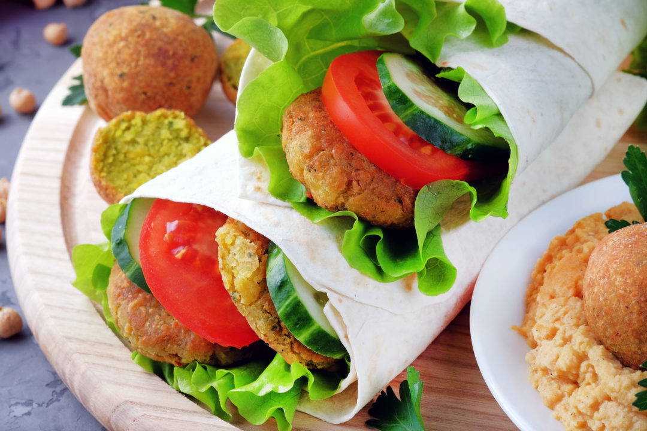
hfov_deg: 22.6
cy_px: 216
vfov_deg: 15.2
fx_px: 1617
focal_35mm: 90
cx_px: 324
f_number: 10
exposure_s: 1/180
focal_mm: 60
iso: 200
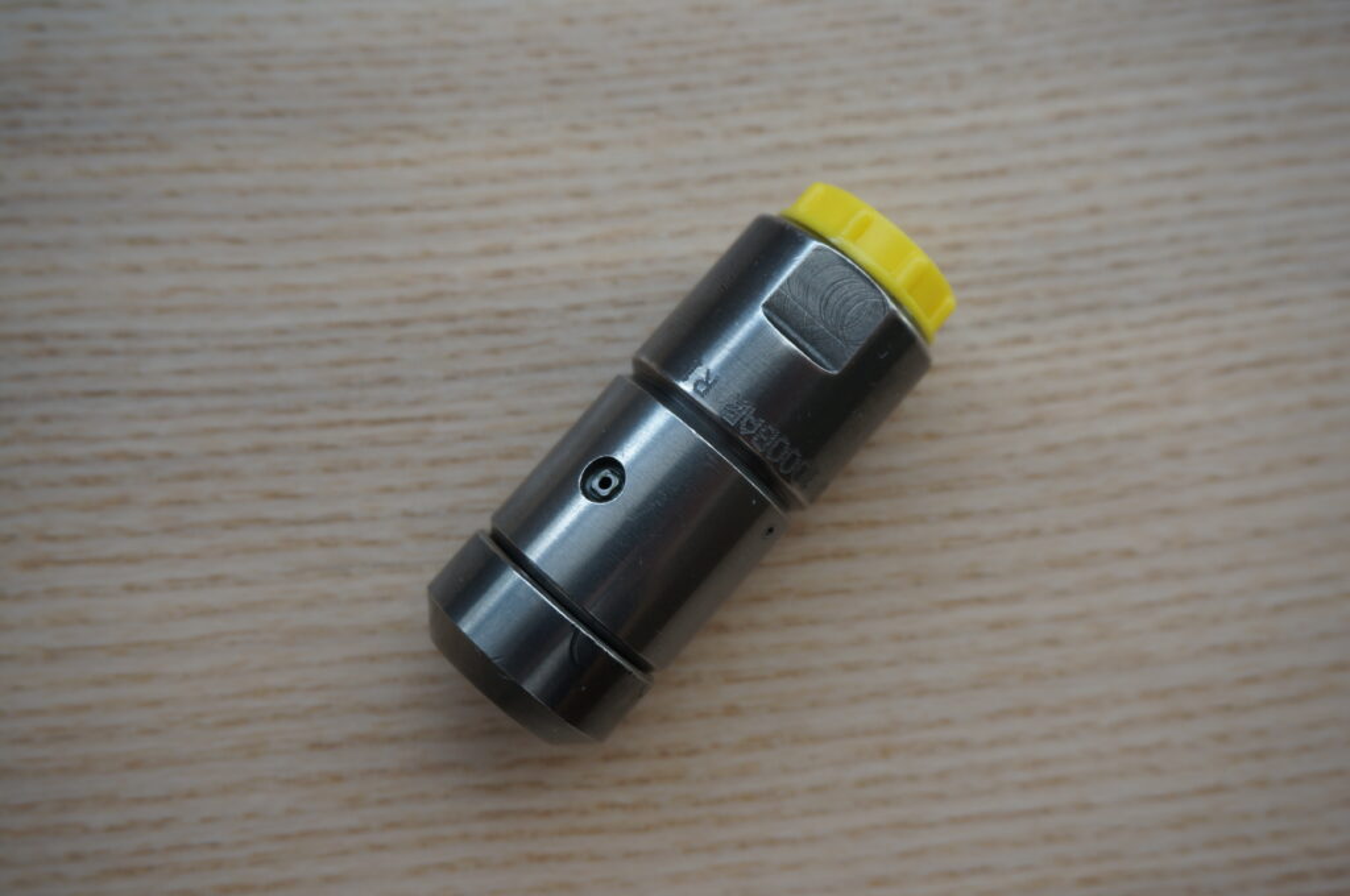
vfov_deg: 34.1
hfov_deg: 49.6
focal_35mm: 39
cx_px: 675
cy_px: 448
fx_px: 1461
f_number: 5.6
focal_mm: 26
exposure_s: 1/80
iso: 100
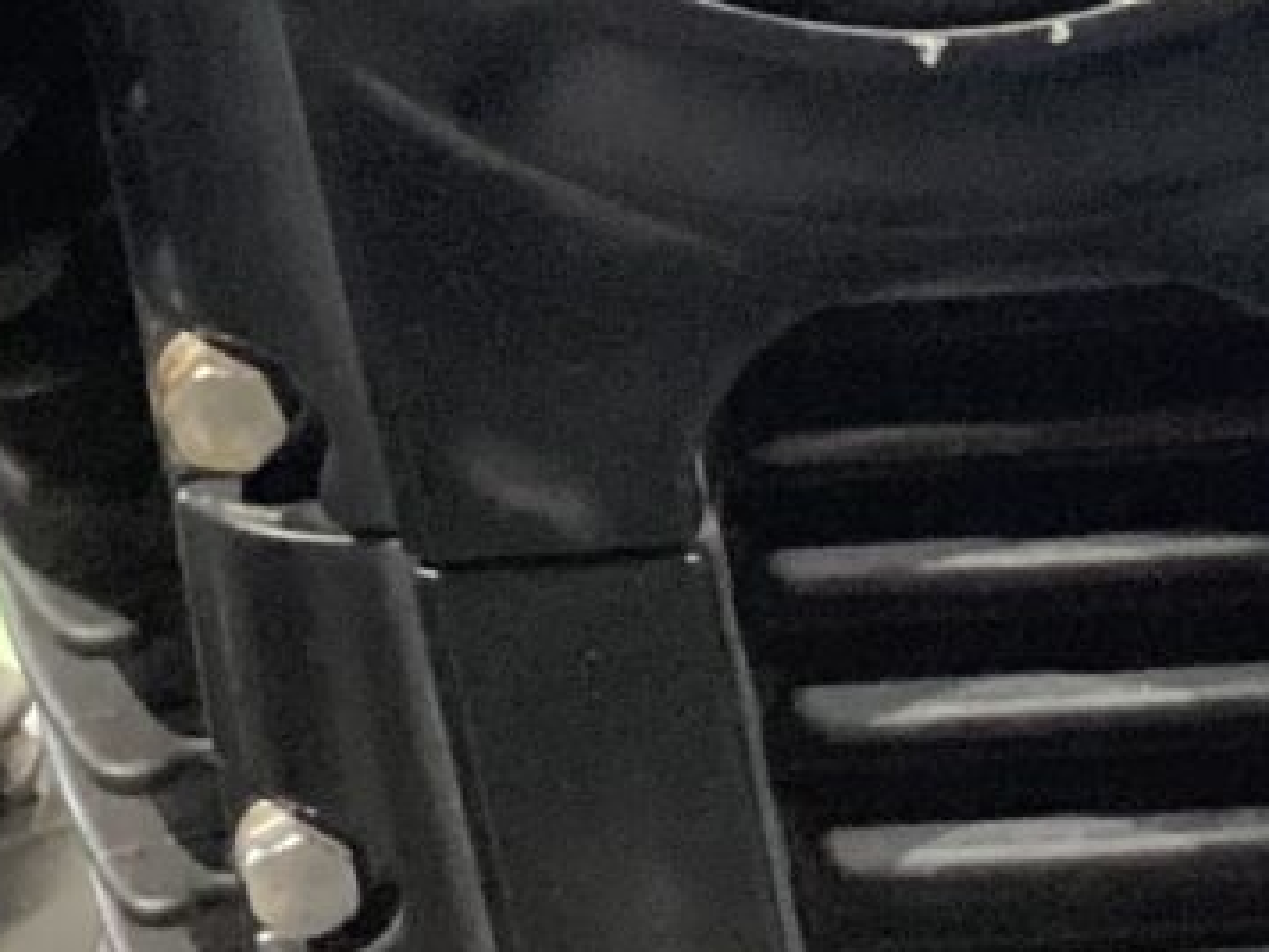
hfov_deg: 11.8
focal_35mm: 167
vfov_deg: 8.8
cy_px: -125
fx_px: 6122
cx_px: 1109
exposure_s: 1/25
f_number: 2.4
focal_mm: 3.3
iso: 640
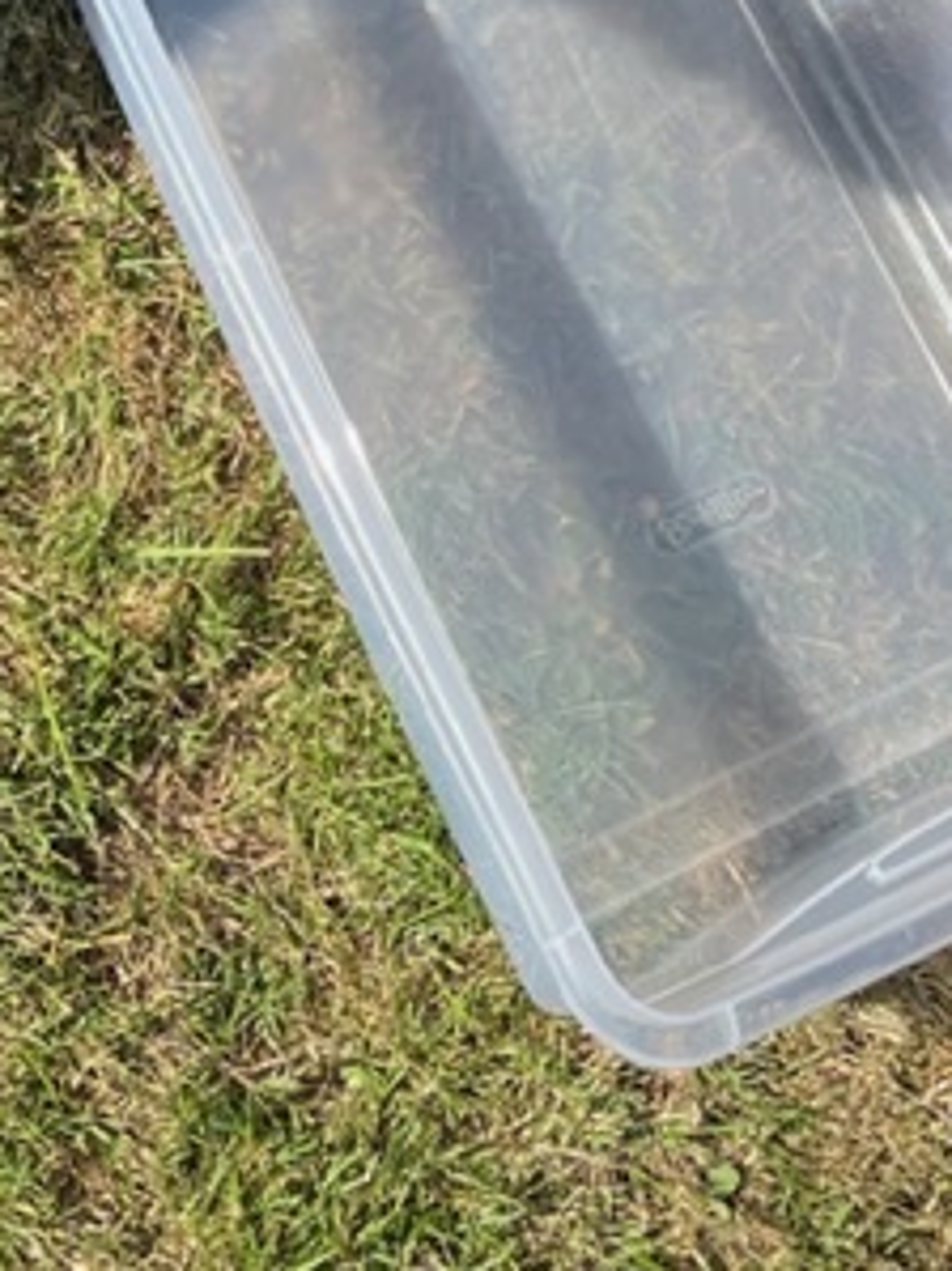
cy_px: -701
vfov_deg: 19.0
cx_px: 527
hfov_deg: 16.6
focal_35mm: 89
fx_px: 3266
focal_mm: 4.2
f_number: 1.6
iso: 32
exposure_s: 1/1742
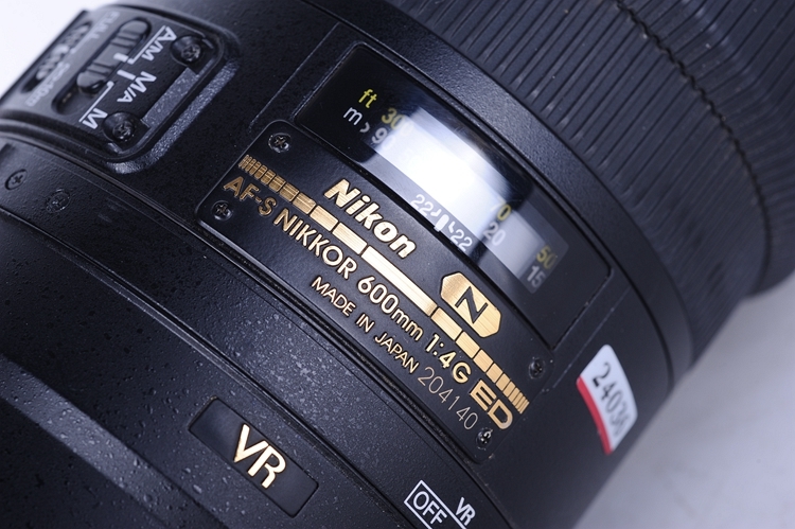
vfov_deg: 22.6
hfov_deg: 33.4
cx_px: 398
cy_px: 264
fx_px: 1324
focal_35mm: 60
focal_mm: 60
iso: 200
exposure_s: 1/125
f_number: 11
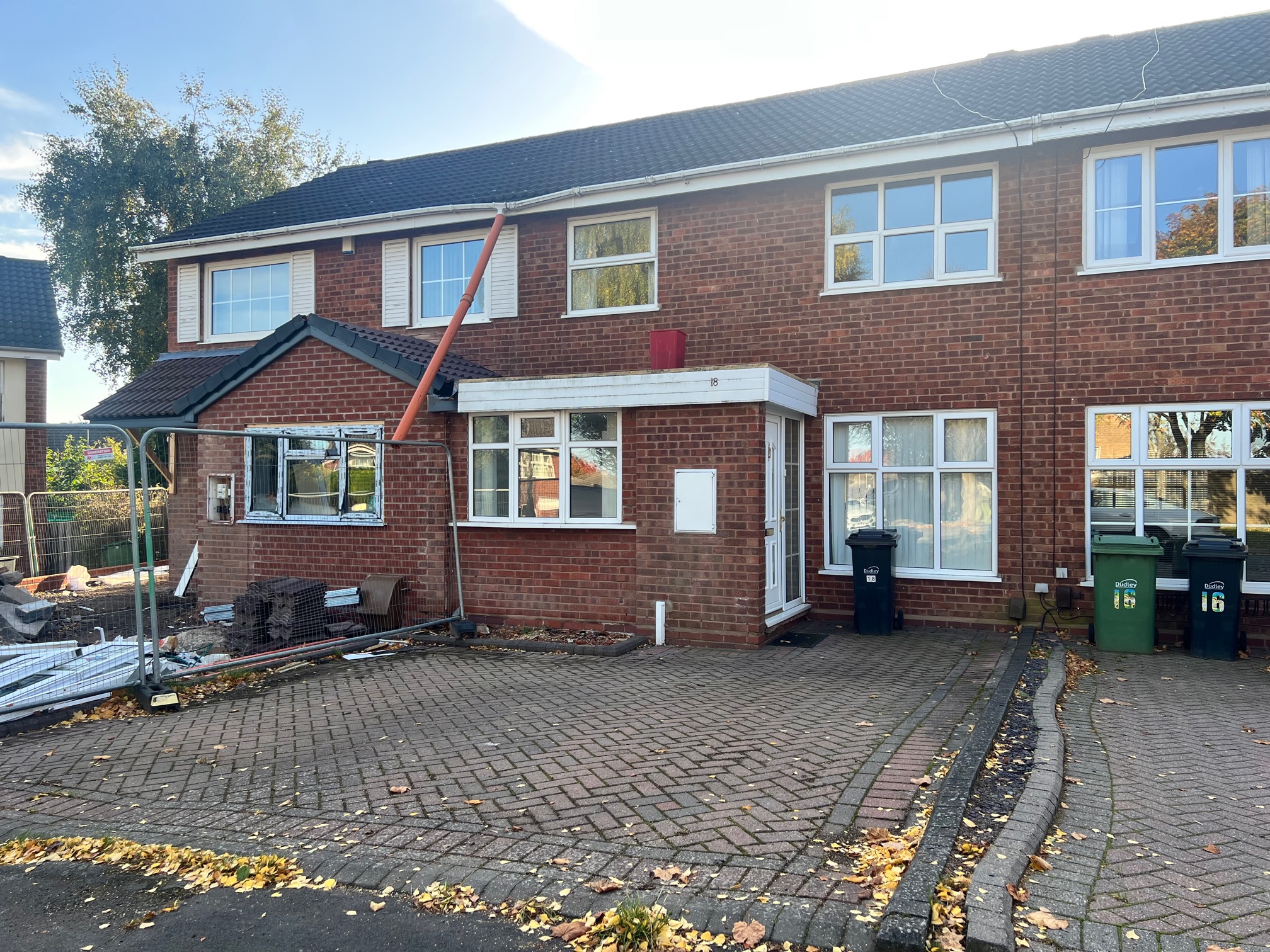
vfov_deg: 53.1
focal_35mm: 26
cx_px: 635
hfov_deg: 67.3
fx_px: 954
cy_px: 476
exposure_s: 1/495
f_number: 1.5
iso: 50
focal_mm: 5.7
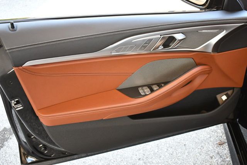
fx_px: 247
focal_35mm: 36
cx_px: 124
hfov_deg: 53.1
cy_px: 82
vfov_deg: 36.9
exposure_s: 1/200
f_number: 3.5
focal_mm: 18
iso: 800
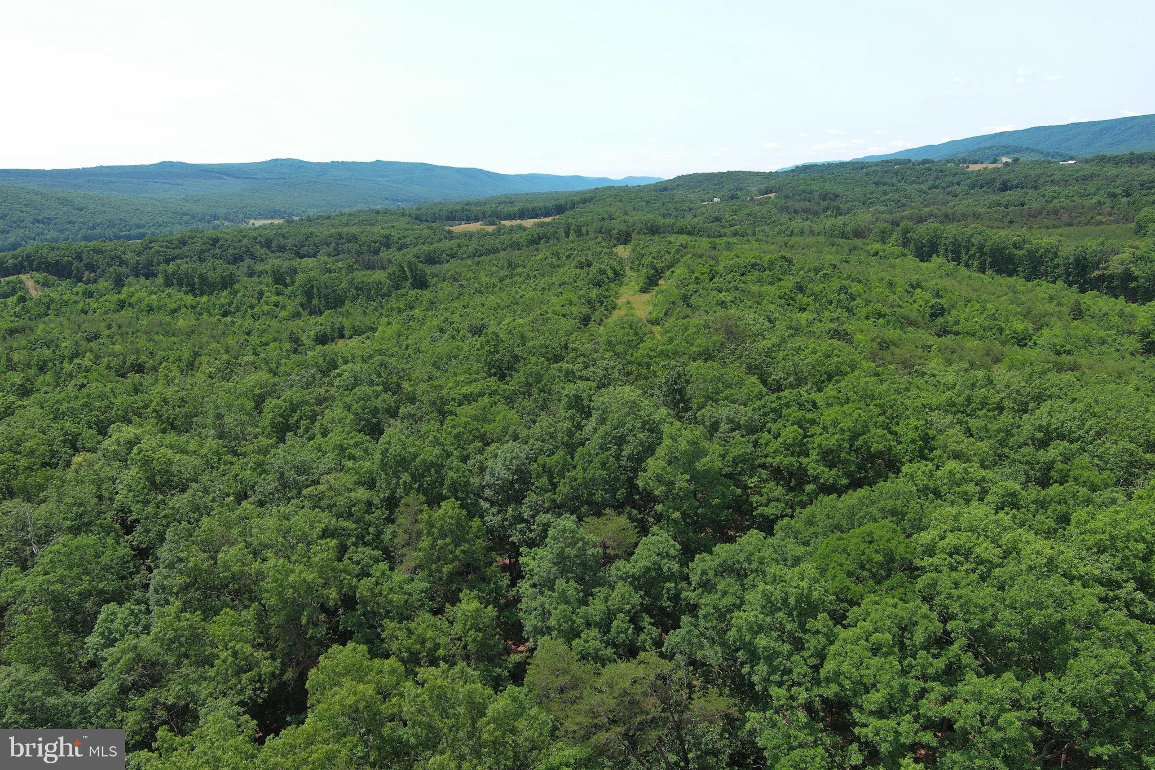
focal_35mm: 29
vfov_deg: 45.0
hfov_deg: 63.7
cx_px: 578
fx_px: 930
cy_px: 385
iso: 100
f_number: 2.8
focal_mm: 10.57
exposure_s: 1/835
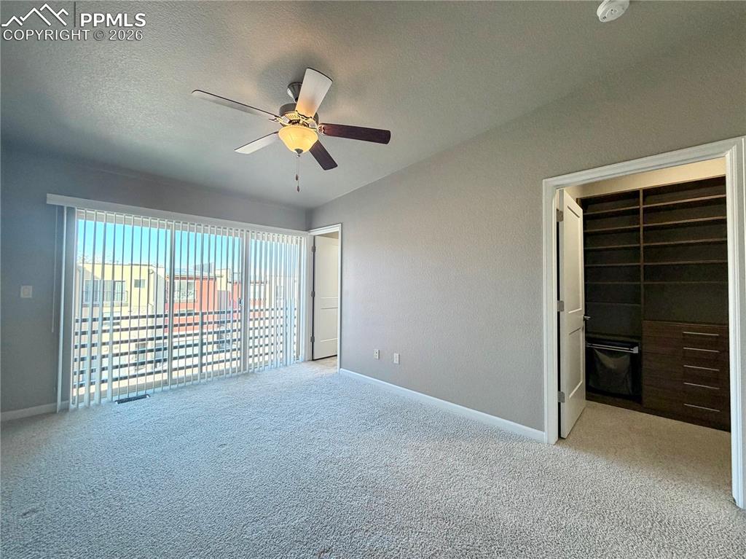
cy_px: 280
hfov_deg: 102.1
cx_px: 373
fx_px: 302
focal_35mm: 14
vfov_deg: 85.6
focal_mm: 2.22
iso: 160
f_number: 2.2
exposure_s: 1/120
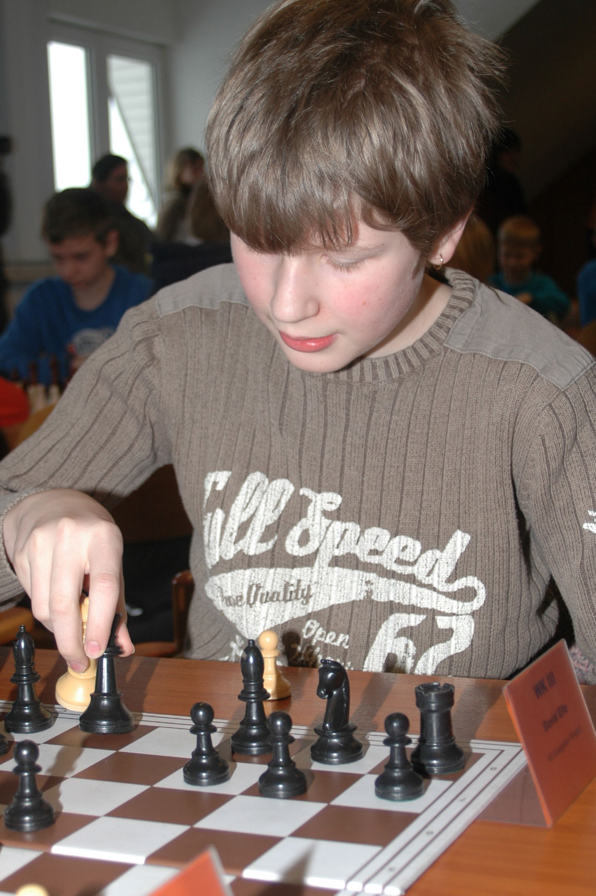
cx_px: 305
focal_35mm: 68
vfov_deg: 29.7
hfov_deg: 20.0
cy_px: 475
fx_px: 1691
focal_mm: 38
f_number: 5
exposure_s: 1/60
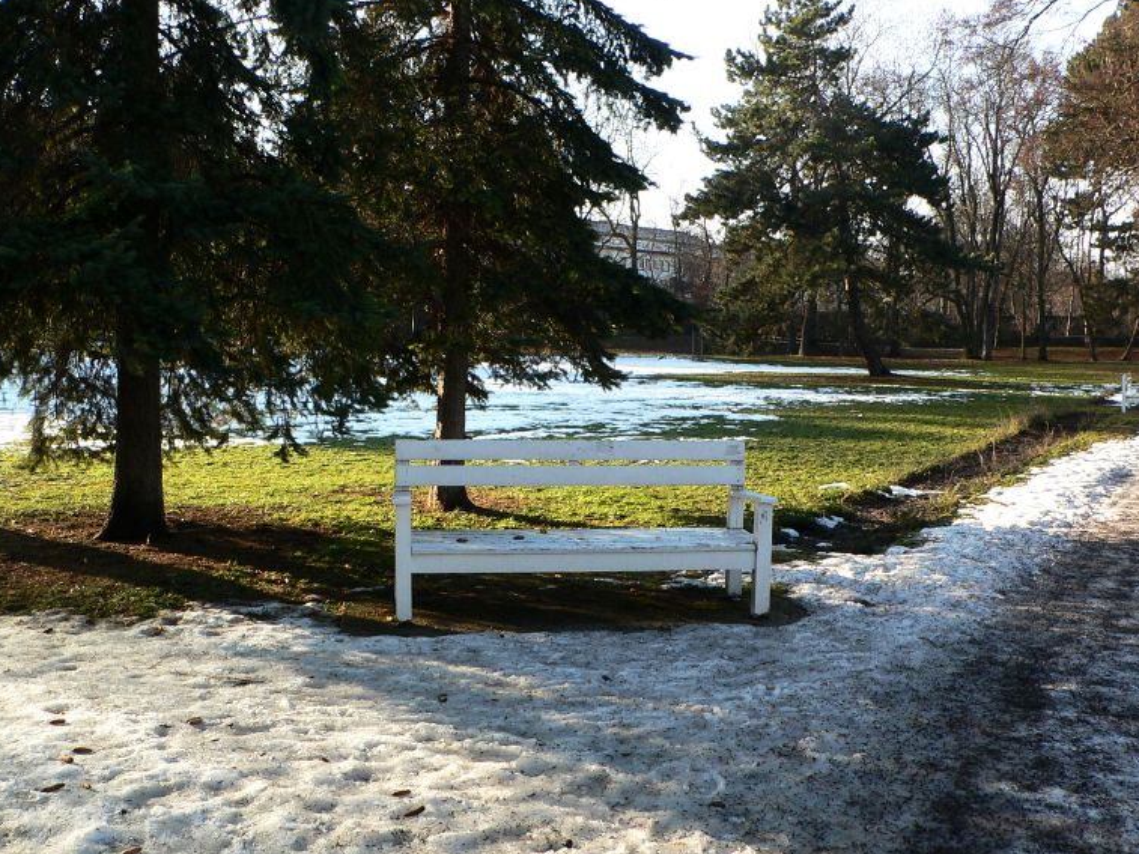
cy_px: 415
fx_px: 1218
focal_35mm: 37
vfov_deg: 38.7
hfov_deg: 50.1
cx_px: 591
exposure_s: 1/160
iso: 80
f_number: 4
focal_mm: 4.6
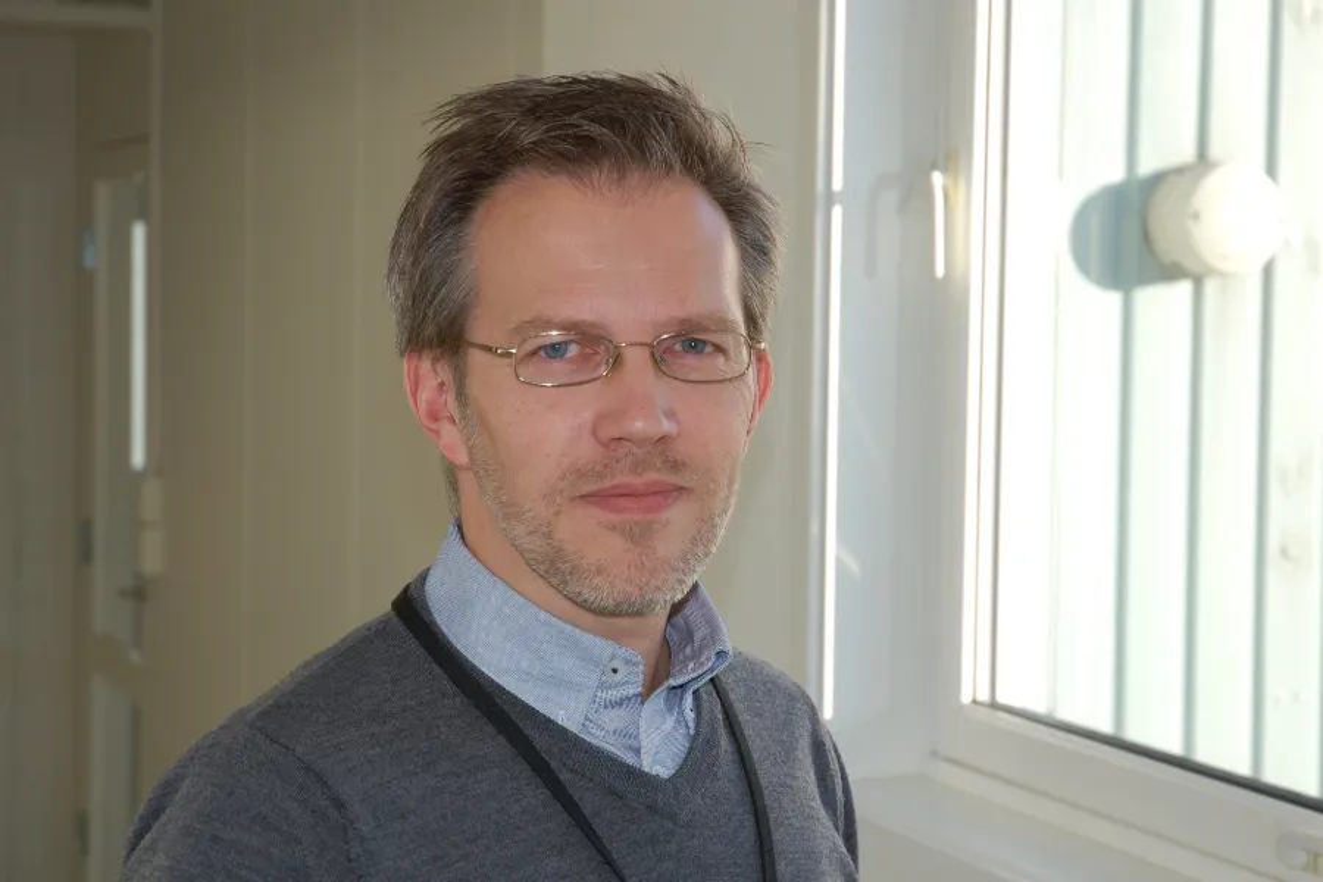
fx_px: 2866
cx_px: 662
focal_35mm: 78
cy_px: 441
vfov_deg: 17.5
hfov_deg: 26.0
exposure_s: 1/250
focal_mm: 52
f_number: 4.5
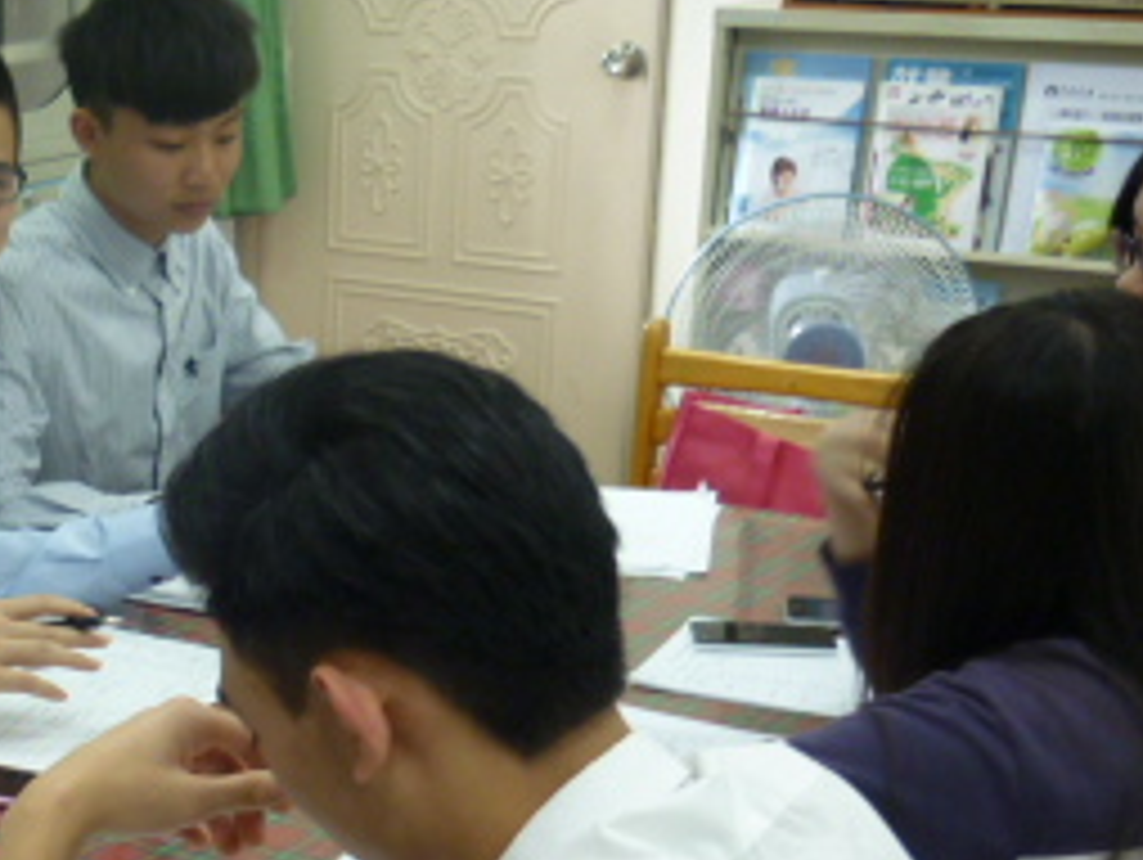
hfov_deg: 23.7
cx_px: -63
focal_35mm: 78
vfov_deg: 18.7
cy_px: 720
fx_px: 2578
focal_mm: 5.5
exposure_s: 1/30
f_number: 2.8
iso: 160
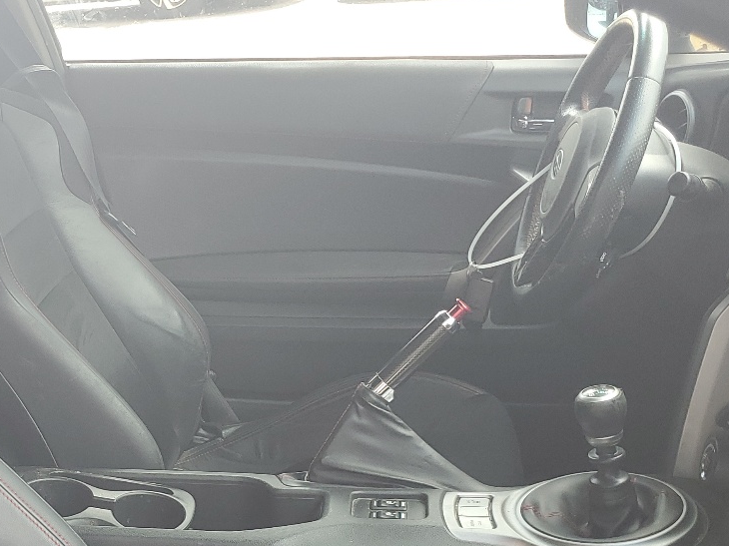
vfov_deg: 25.1
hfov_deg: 32.4
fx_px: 1200
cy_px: 465
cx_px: 99
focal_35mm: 57
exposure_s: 1/132
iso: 50
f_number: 1.5
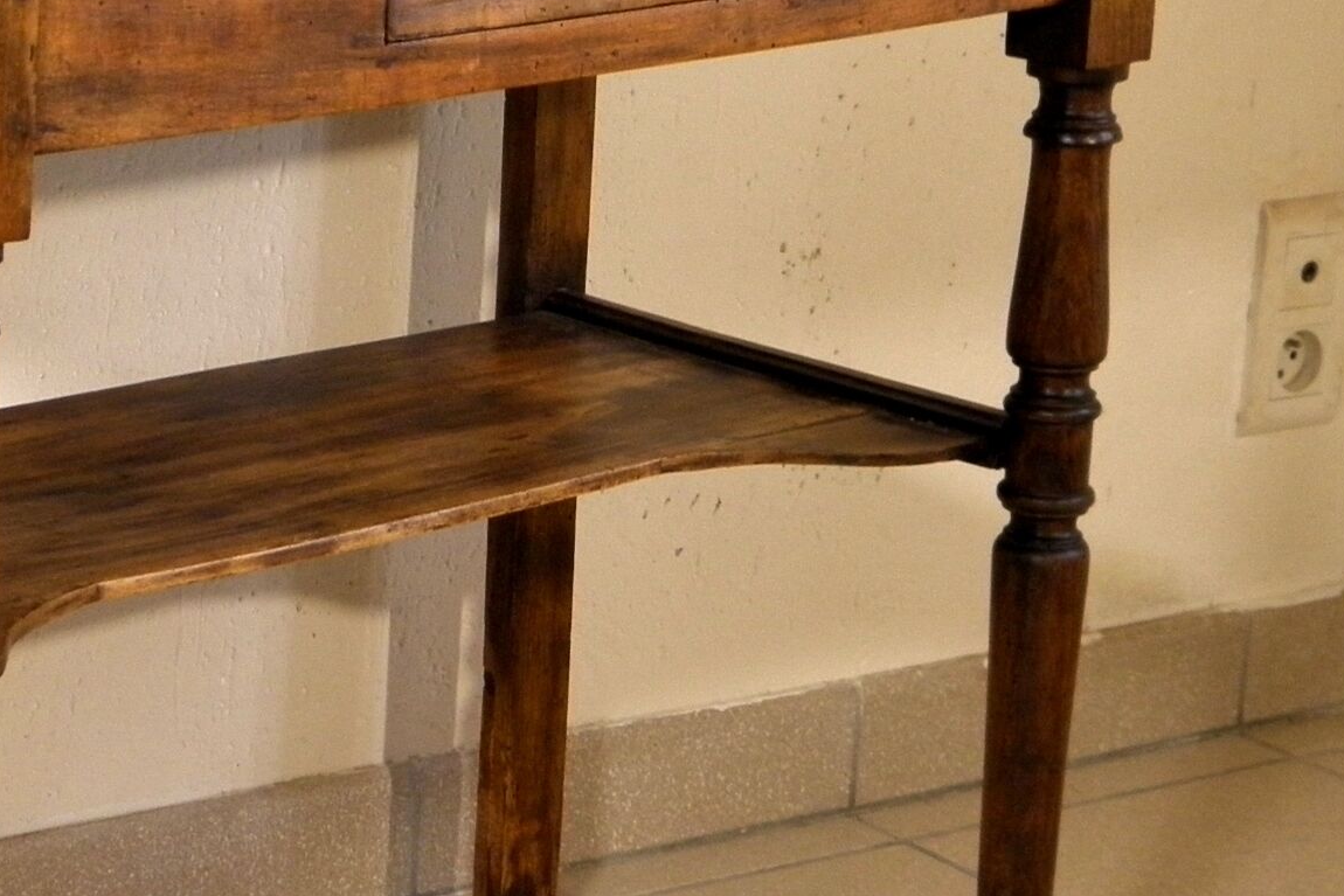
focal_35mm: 125
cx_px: 369
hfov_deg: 16.3
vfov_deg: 11.0
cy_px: 598
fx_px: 4667
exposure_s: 1/8
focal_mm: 9.7
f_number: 4.1
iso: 200
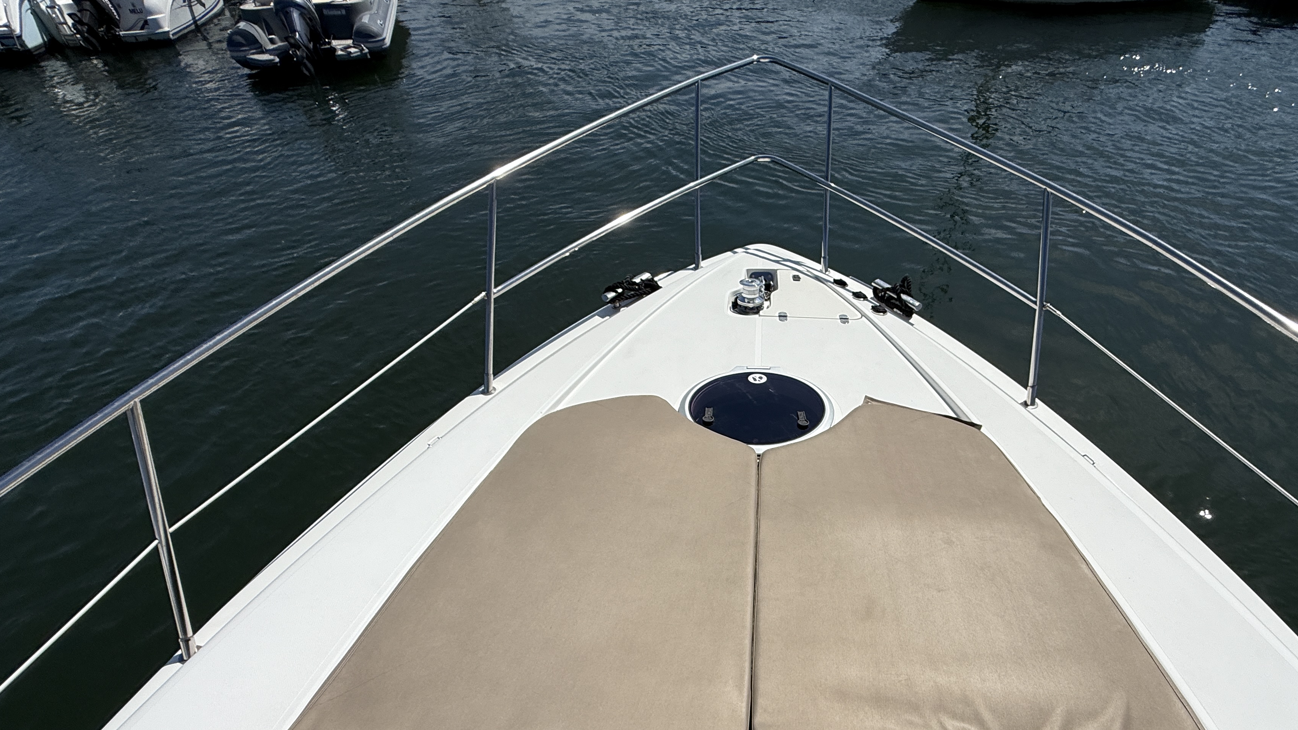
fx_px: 620
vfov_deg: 58.1
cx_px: 744
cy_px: 542
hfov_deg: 92.0
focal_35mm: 18
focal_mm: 2.22
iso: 40
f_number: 2.2
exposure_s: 1/6173
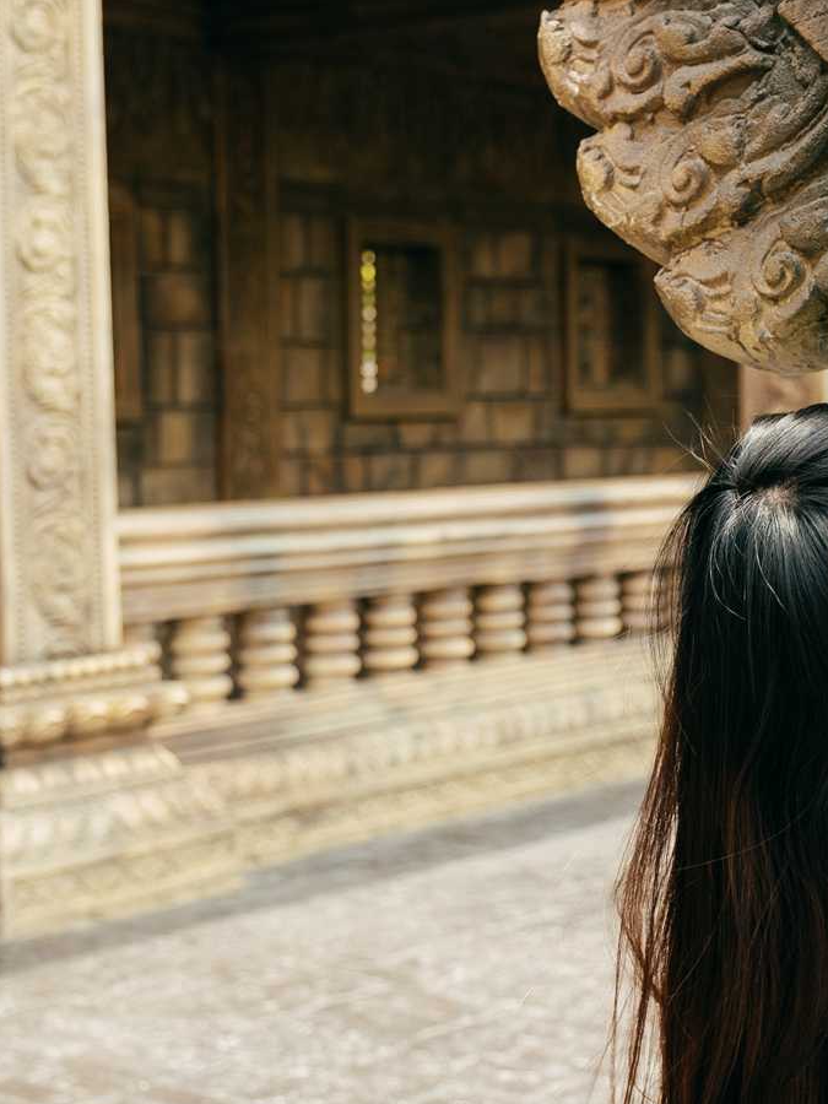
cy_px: 604
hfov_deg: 19.5
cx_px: 616
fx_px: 2392
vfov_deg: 26.0
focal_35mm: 75
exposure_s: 1/320
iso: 100
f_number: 2.8
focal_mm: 24.2
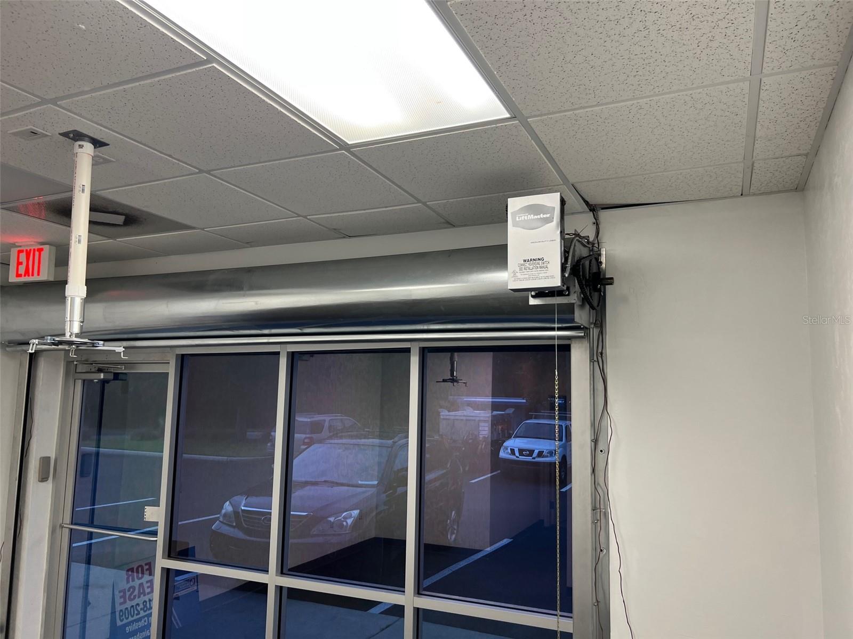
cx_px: 426
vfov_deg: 53.1
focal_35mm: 26
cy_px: 320
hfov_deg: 67.3
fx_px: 641
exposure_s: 1/60
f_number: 1.5
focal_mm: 5.7
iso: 80
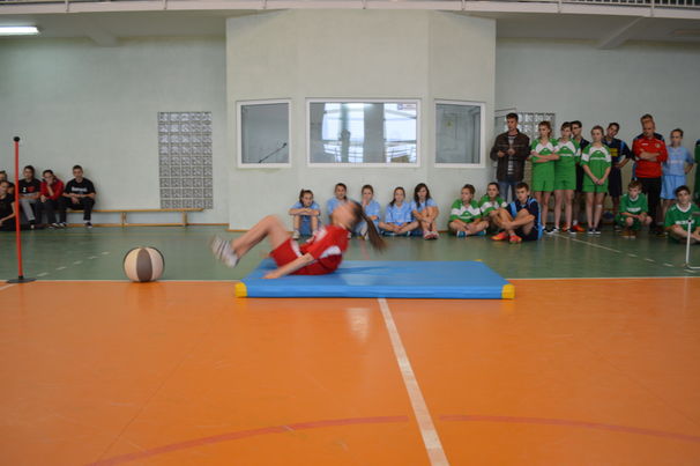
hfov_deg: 67.4
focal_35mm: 27
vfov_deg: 47.9
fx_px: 525
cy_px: 233
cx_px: 350
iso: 400
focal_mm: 18
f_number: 4
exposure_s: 1/60
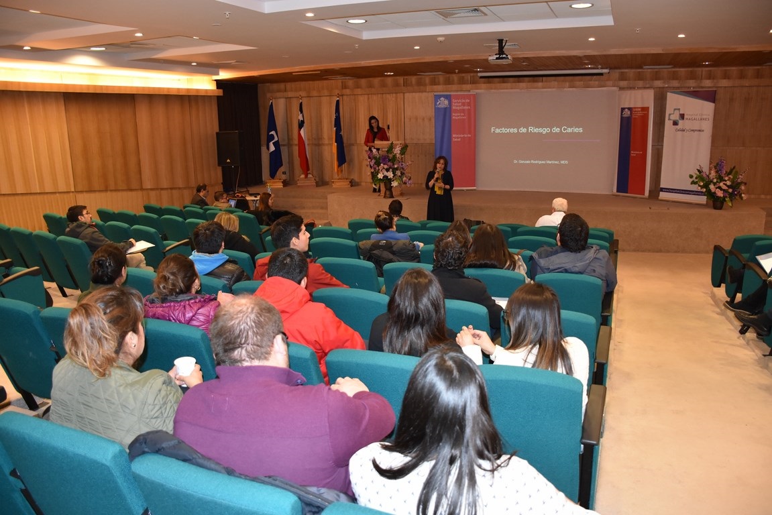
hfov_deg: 67.4
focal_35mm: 27
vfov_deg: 48.0
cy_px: 258
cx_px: 386
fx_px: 579
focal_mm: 18
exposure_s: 1/60
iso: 1400
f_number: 3.5
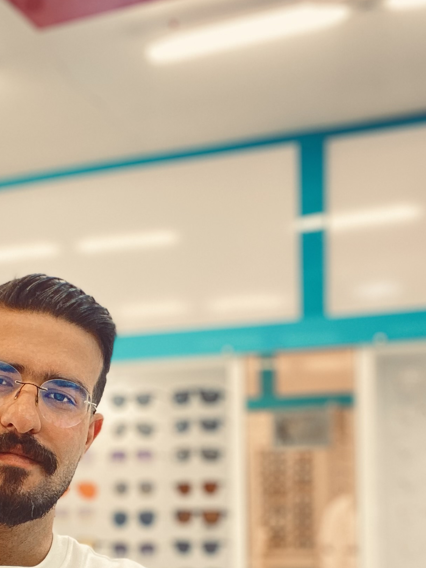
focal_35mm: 57
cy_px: 474
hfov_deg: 25.3
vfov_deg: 32.6
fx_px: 935
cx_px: 103
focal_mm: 2.71
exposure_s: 1/50
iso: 50
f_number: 2.2
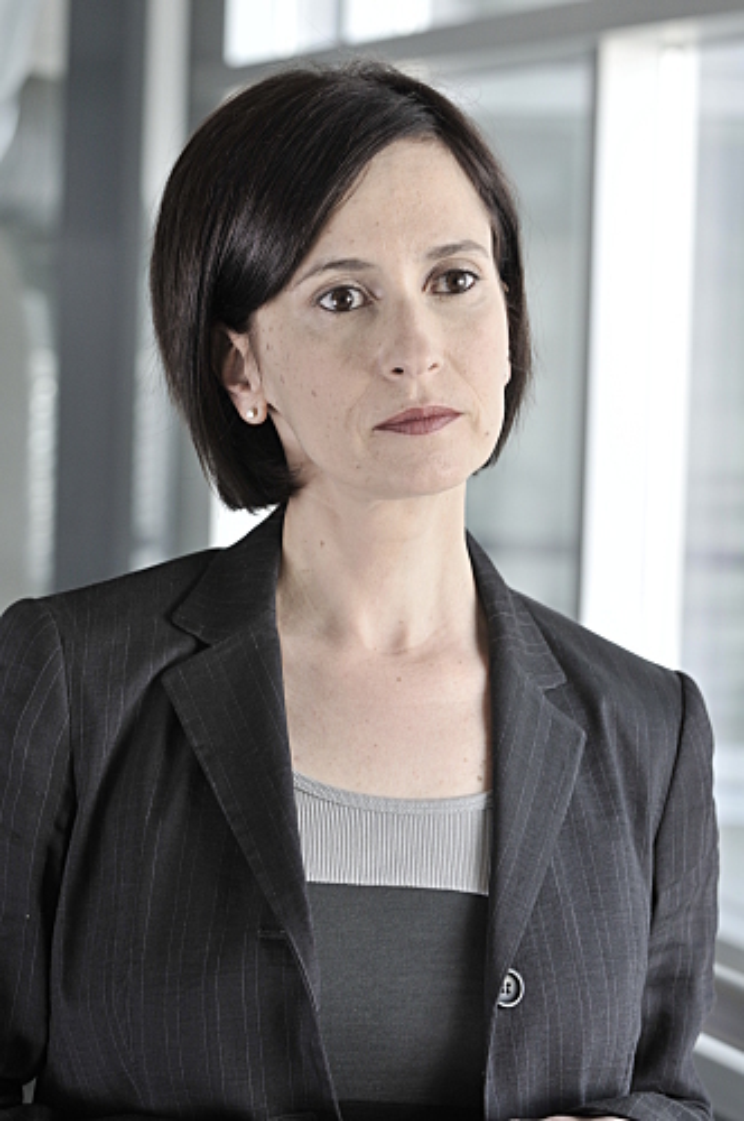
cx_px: 372
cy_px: 560
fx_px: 3264
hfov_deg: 13.0
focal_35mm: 105
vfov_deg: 19.5
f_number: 6.3
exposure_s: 1/60
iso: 320
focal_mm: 70
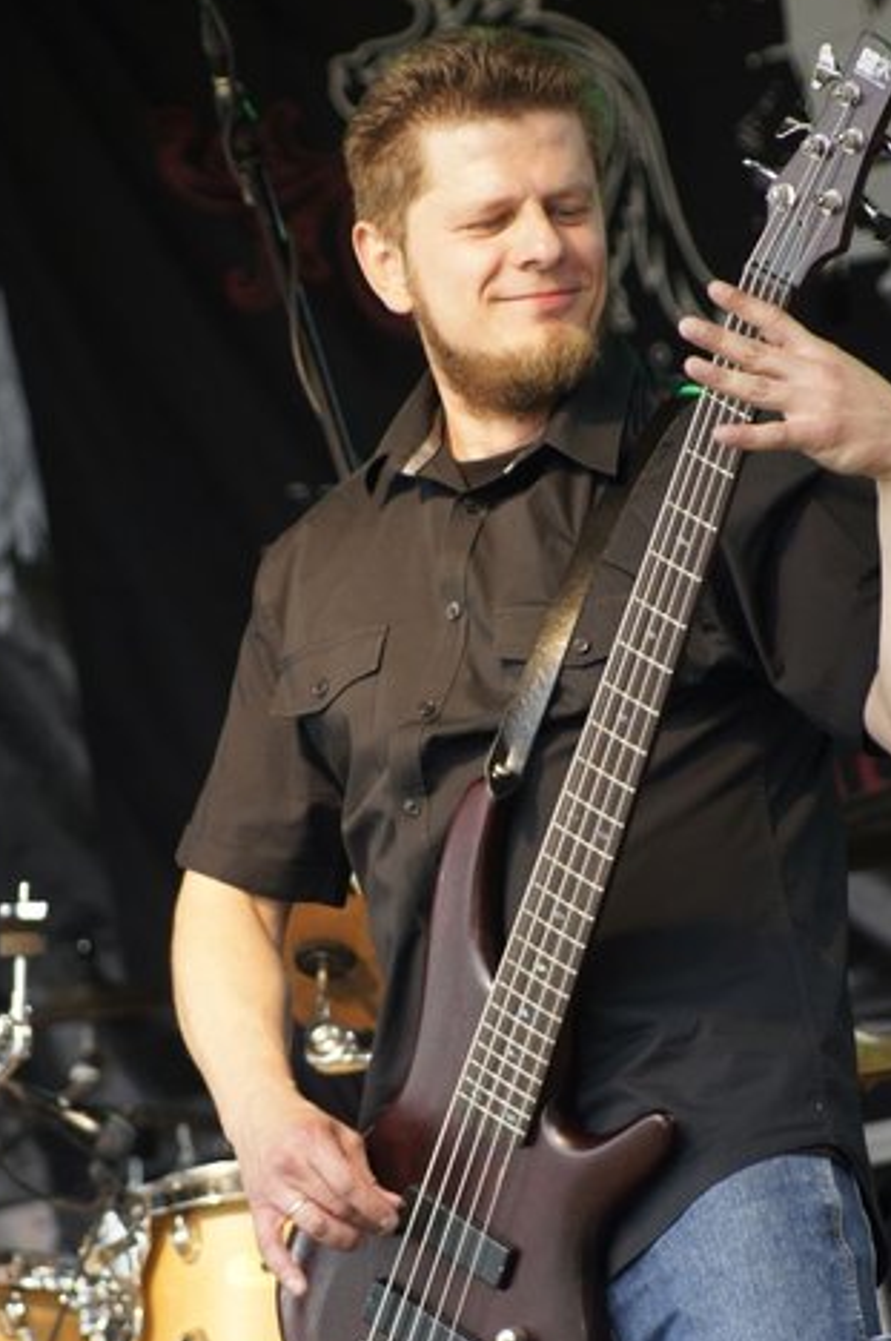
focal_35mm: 264
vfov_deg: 7.8
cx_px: 486
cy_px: 741
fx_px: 9822
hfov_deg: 5.2
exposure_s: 1/160
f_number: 5.6
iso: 200
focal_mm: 150
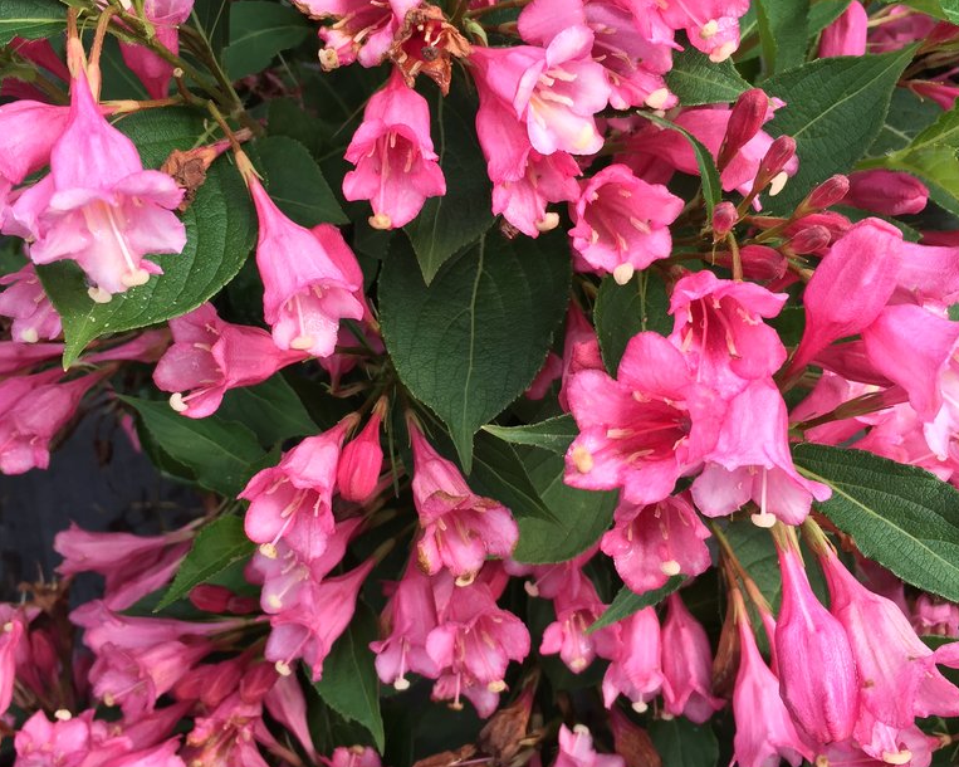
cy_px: 339
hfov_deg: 47.9
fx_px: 1078
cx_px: 441
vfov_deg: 39.1
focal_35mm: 38
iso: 32
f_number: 2.2
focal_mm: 4.15
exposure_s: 1/356
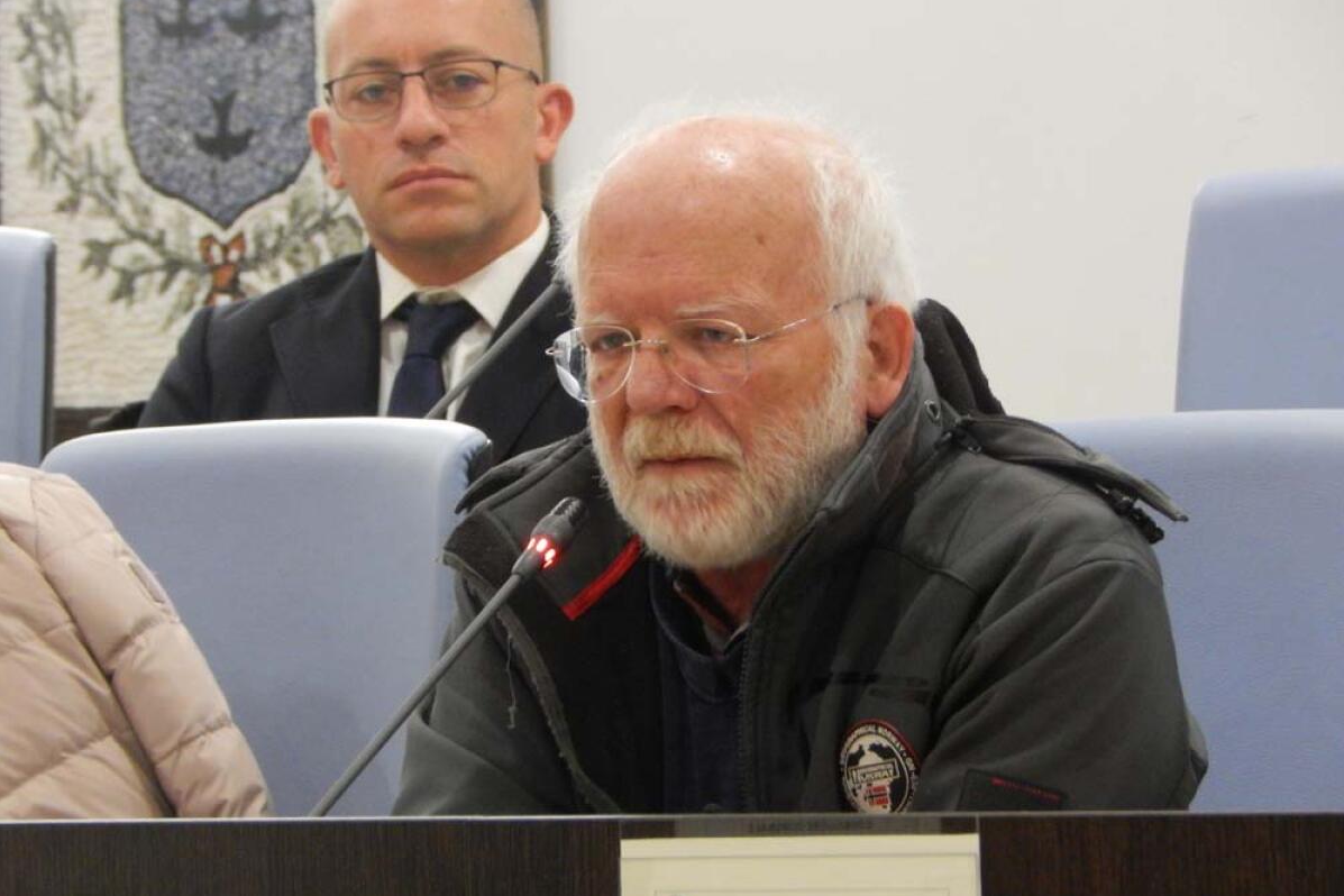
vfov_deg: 3.8
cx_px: 671
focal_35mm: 365
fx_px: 13626
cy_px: 501
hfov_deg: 5.6
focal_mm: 62.2
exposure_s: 1/30
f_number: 5.7
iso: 800
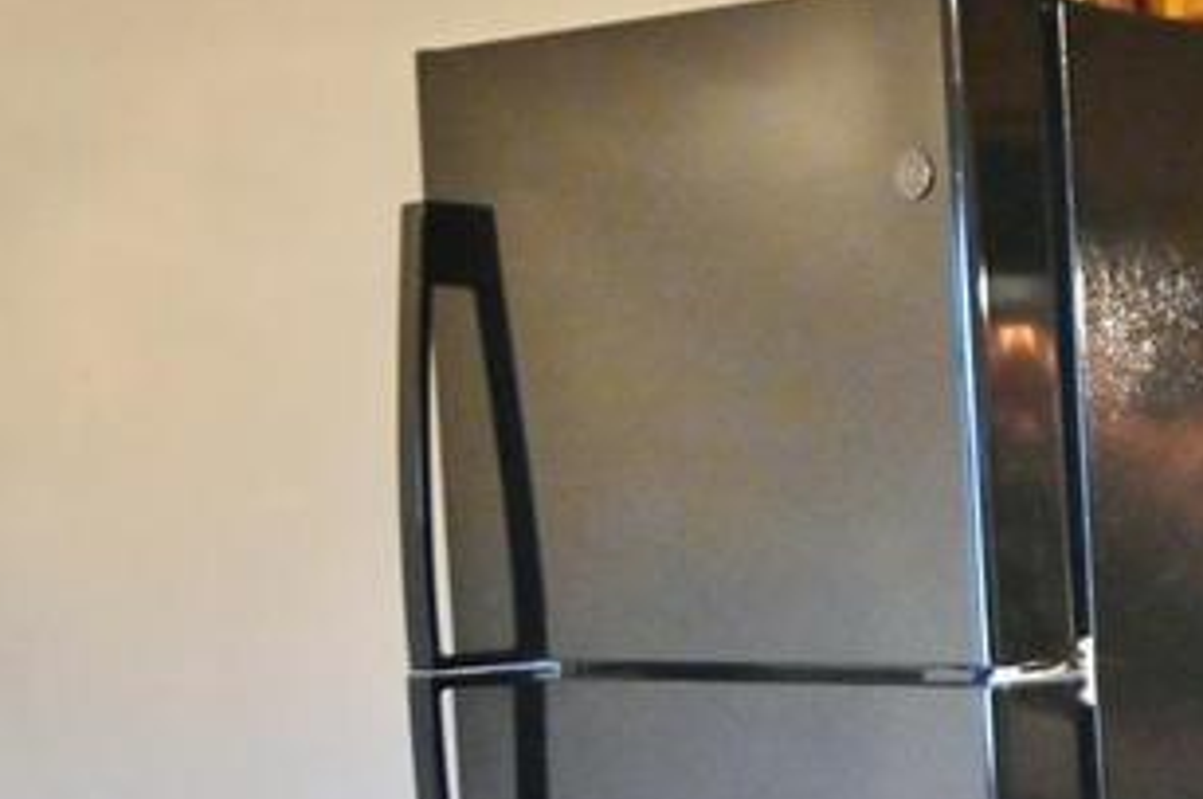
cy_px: 607
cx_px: 2567
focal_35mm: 75
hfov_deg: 17.1
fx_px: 2504
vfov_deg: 18.0
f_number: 2.8
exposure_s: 1/125
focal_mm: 16
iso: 3200
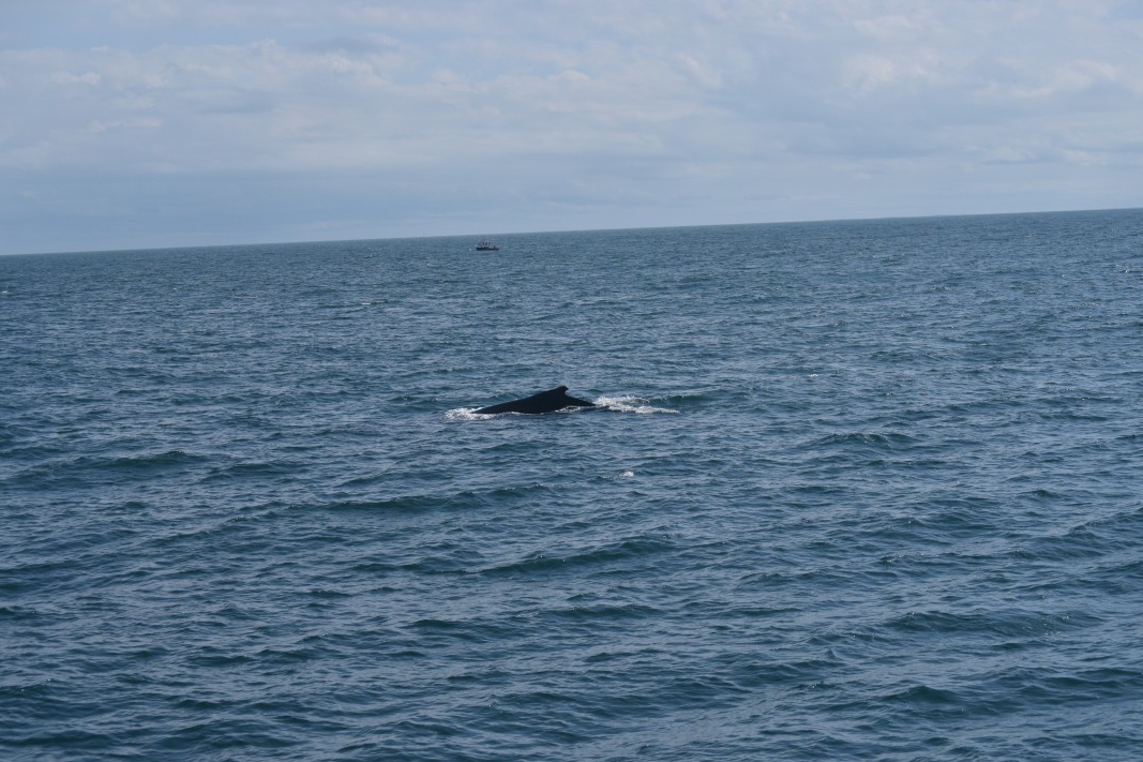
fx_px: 2651
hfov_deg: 24.3
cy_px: 382
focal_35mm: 84
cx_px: 568
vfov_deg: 16.4
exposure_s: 1/1600
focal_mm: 55
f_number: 5.6
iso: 200
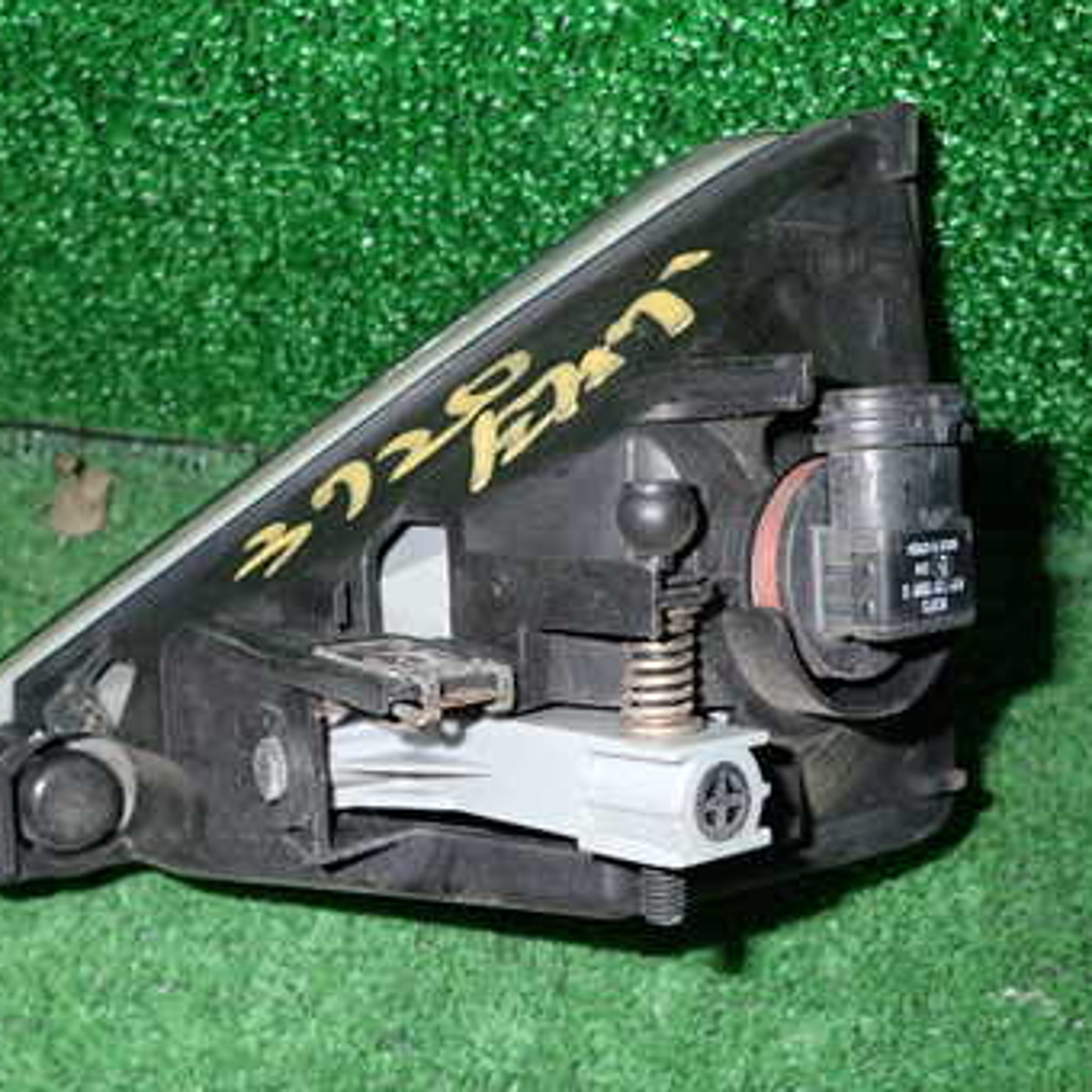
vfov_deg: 42.8
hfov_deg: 42.7
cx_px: 453
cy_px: 610
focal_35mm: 39
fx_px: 1392
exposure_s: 1/30
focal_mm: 4.5
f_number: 5.6
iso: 320
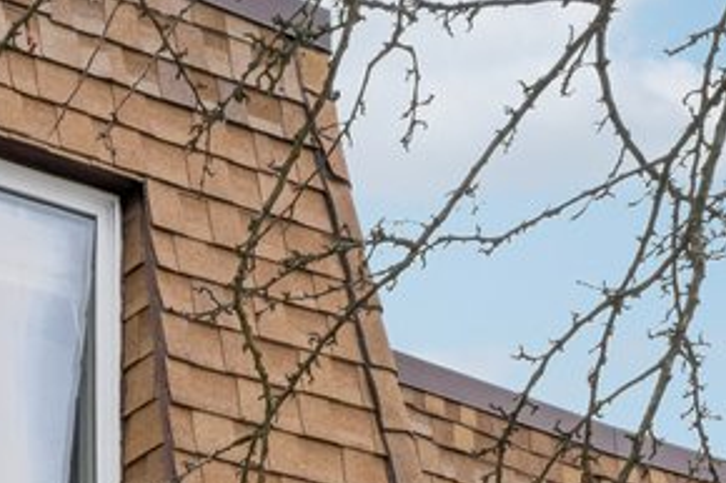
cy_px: 1448
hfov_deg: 17.3
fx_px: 1995
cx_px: -533
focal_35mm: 99
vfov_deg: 10.2
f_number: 9
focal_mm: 14
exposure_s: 1/80
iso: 200
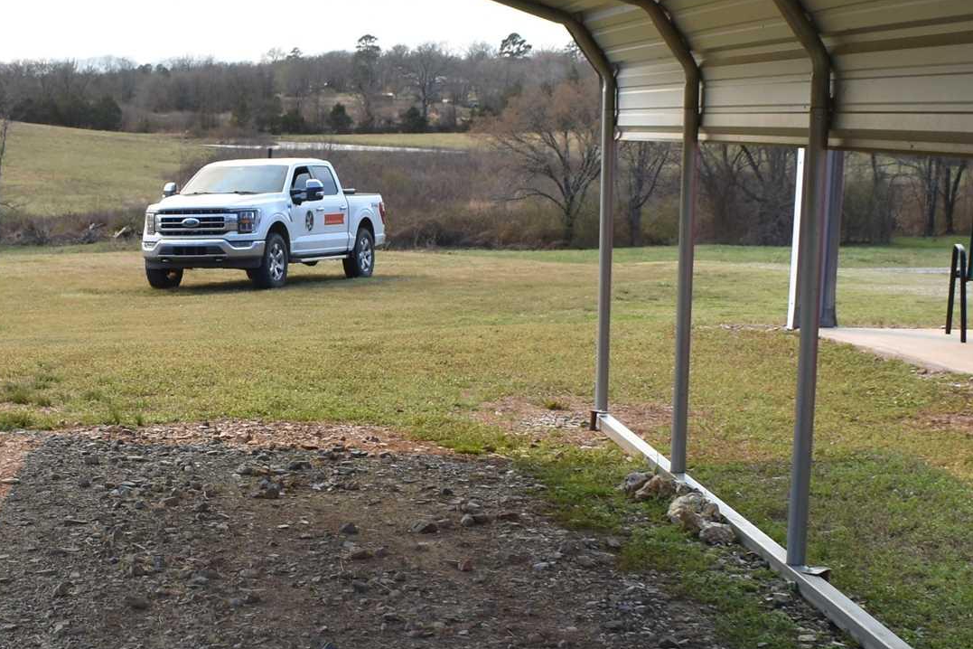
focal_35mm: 77
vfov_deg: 17.7
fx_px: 2081
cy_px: 455
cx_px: 238
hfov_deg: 26.0
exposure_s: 1/250
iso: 200
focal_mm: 18
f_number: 7.1
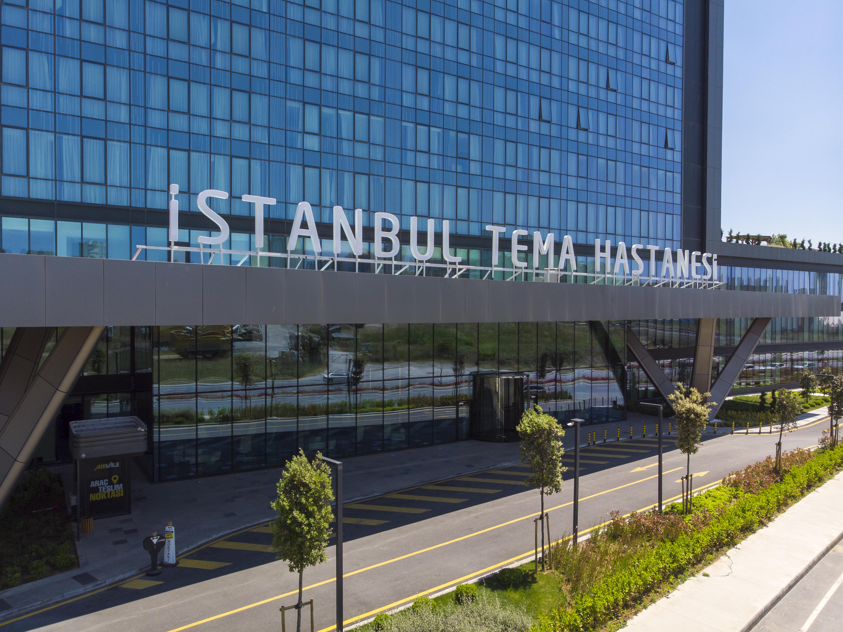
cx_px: 422
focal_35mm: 24
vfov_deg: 56.8
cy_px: 316
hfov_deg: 71.6
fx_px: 584
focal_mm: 4.5
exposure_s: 1/1000
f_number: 2.8
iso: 100
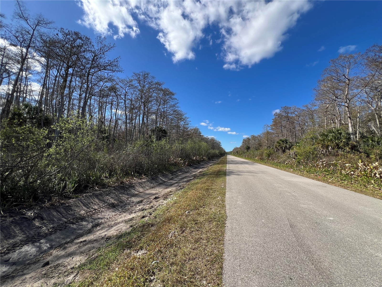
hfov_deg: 106.2
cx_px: 191
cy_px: 144
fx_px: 143
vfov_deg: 89.9
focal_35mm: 13
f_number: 1.8
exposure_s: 1/645
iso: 32
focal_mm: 1.57
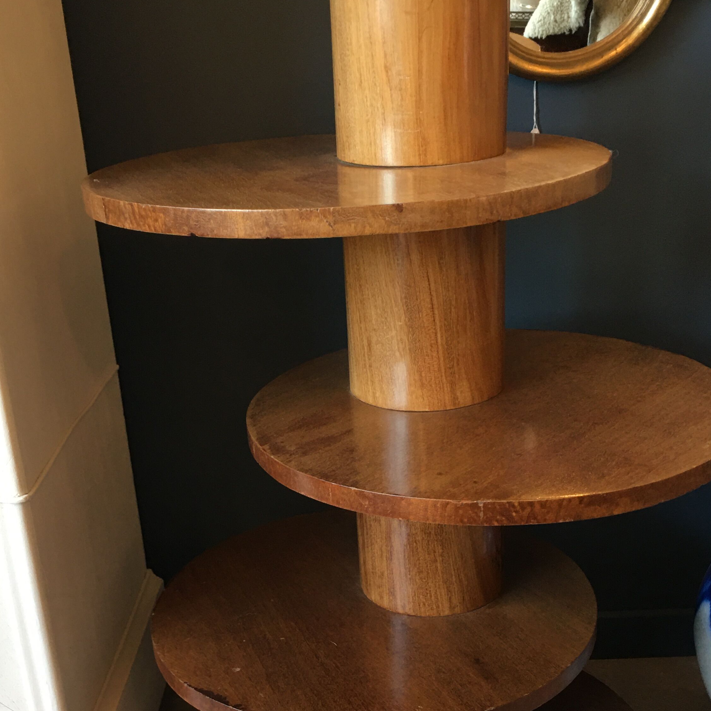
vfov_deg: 36.3
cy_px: 493
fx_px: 1069
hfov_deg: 36.8
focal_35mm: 46
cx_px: 336
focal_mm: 4.15
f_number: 2.2
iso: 50
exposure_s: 1/17
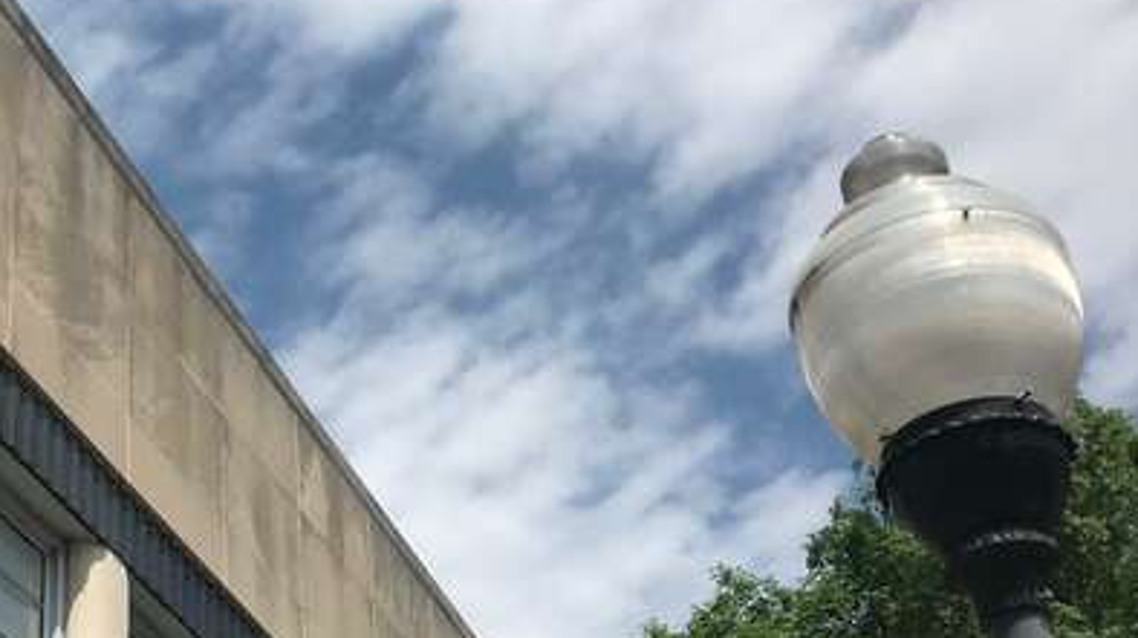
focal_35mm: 62
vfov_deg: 19.0
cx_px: 136
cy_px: 592
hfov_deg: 32.3
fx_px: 1870
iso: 20
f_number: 1.8
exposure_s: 1/5051
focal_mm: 3.99
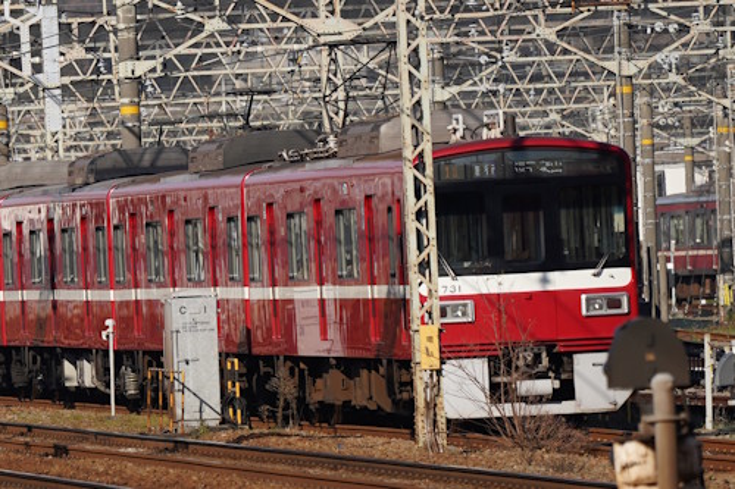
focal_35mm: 200
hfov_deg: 10.3
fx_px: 4082
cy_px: 244
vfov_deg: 6.9
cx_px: 368
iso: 200
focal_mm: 200
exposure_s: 1/2000
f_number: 4
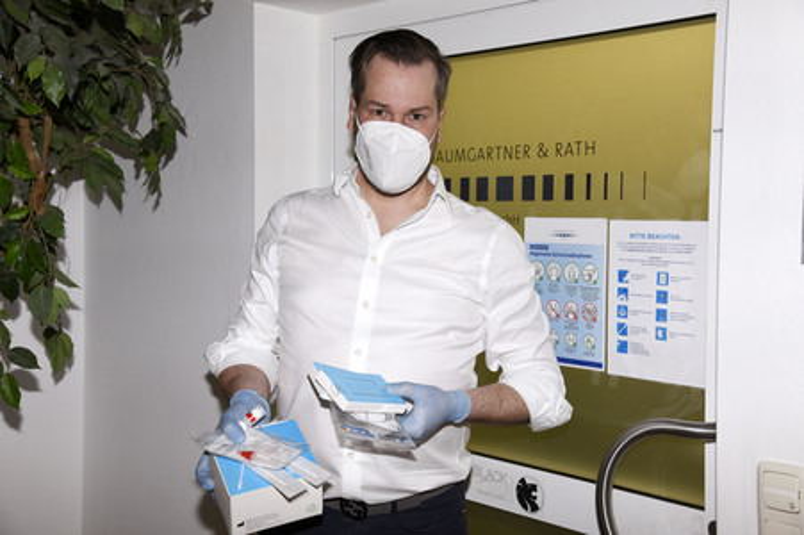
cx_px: 402
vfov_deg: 28.0
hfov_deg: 41.1
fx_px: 1071
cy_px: 268
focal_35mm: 48
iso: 640
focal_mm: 48
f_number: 6.3
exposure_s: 1/60
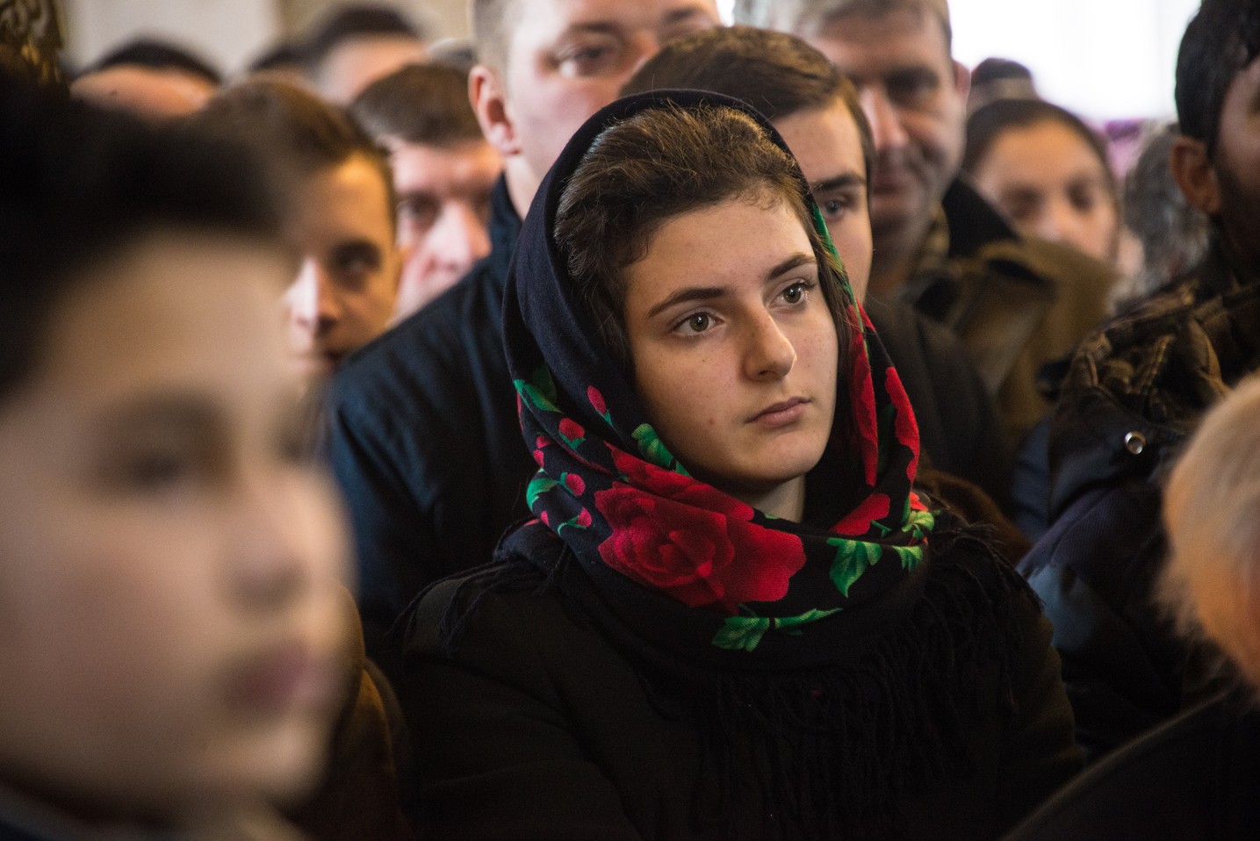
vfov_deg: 4.6
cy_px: 420
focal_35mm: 300
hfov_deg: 6.9
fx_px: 10504
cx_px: 630
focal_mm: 300
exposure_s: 1/40
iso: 2500
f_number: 5.6
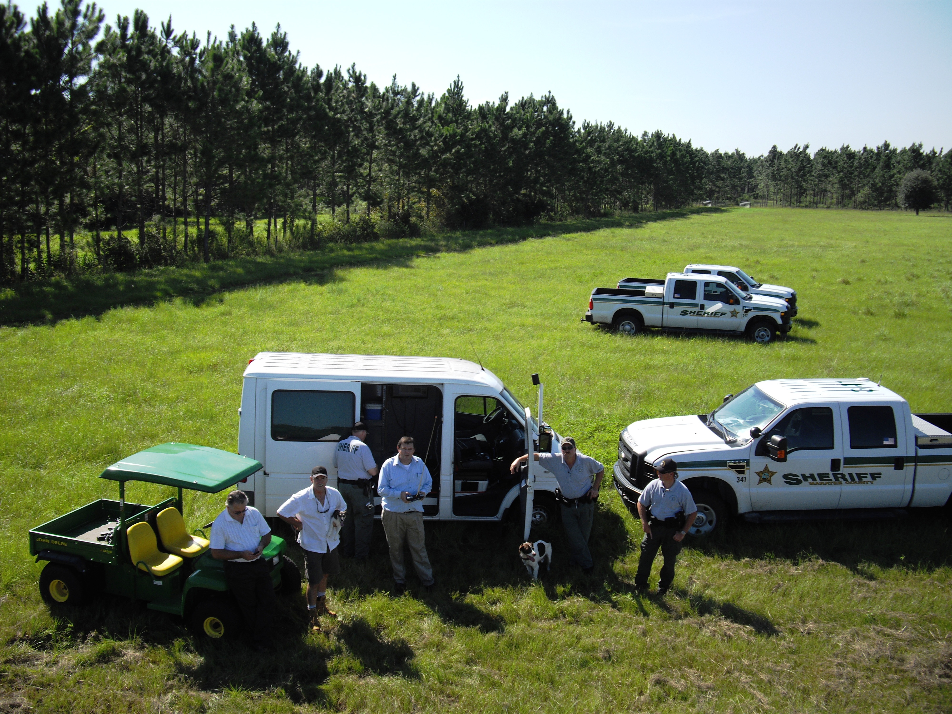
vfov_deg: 37.7
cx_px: 476
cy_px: 357
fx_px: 1045
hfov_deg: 49.0
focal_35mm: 38
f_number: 2.8
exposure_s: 1/1000
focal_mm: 7.9
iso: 50
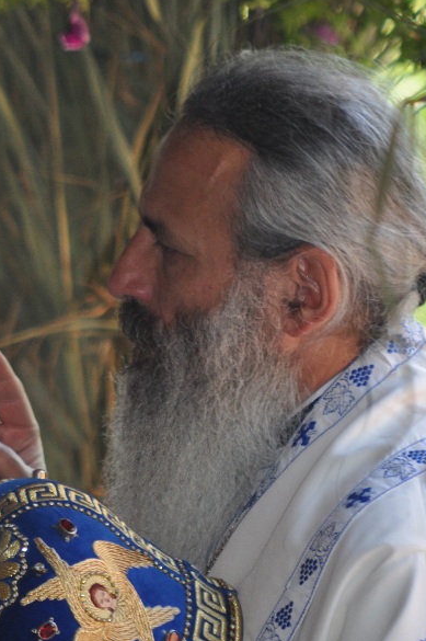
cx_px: 189
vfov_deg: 3.3
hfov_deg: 2.2
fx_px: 10970
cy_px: 420
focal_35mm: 617
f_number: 5.6
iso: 640
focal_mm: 200
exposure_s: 1/125
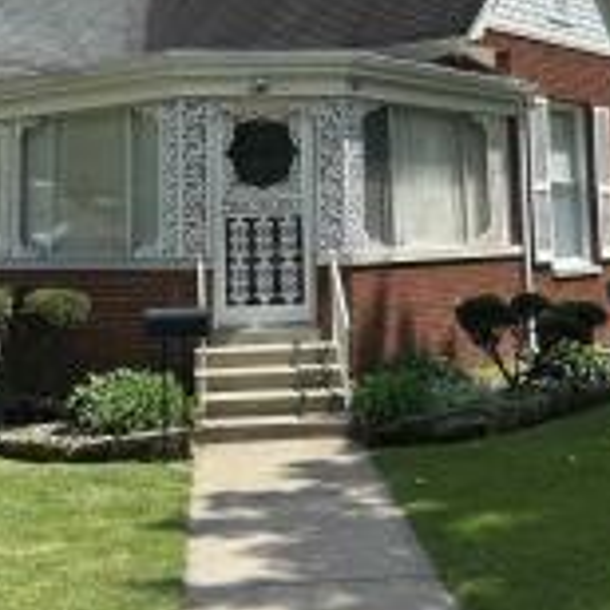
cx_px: 321
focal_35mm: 55
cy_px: 99
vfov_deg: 30.1
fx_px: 1097
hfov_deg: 31.1
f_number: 1.78
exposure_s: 1/6211
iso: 80
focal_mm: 6.86
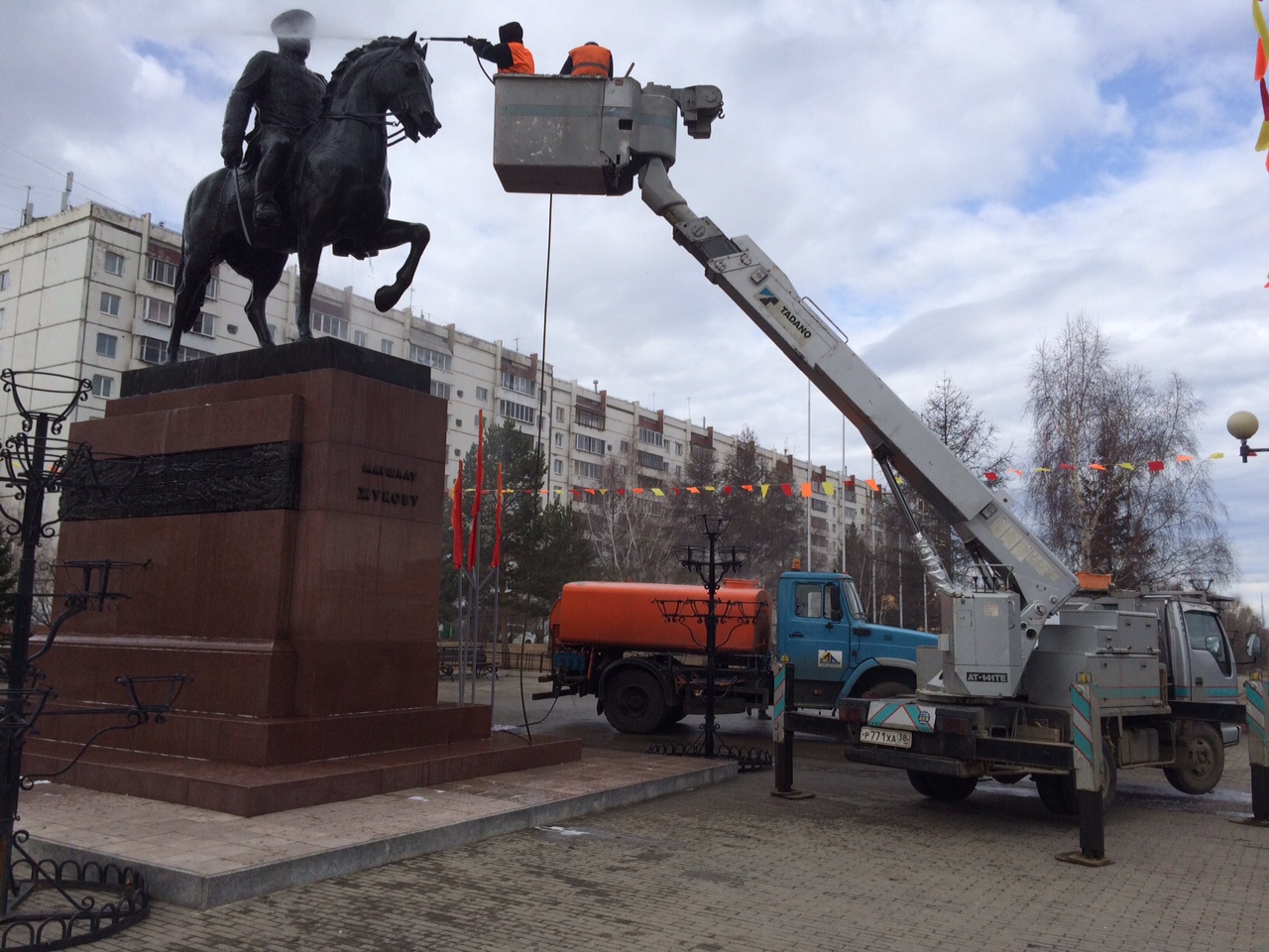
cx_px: 634
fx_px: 1063
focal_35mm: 29
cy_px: 476
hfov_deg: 61.7
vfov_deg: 48.2
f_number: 2.2
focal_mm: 4.15
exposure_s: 1/1786
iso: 32
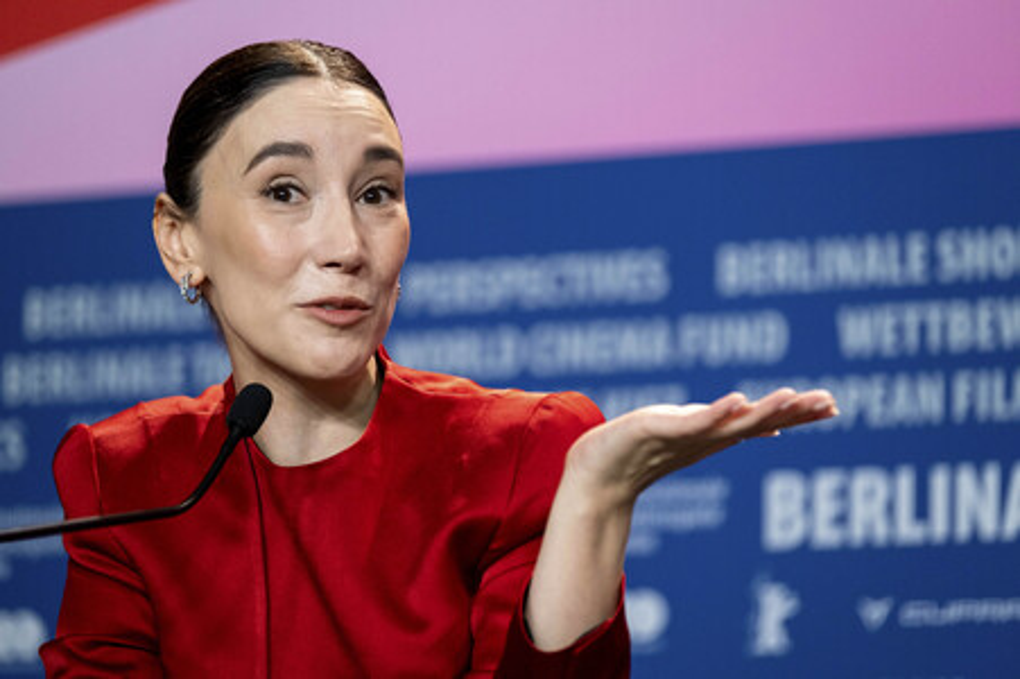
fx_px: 5266
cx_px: 510
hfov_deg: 11.1
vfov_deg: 7.4
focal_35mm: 186
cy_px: 340
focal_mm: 124.3
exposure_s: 1/280
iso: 2000
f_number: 2.8
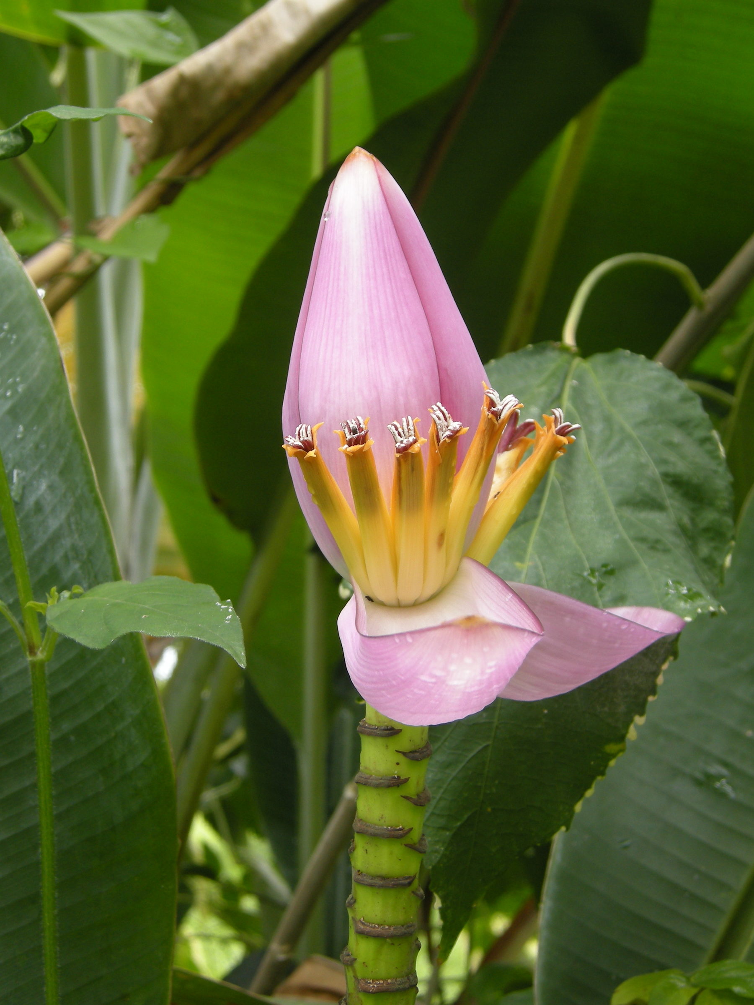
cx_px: 377
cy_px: 502
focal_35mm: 47
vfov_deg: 40.4
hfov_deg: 30.9
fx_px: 1365
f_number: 3.4
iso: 64
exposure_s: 1/80
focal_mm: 10.1
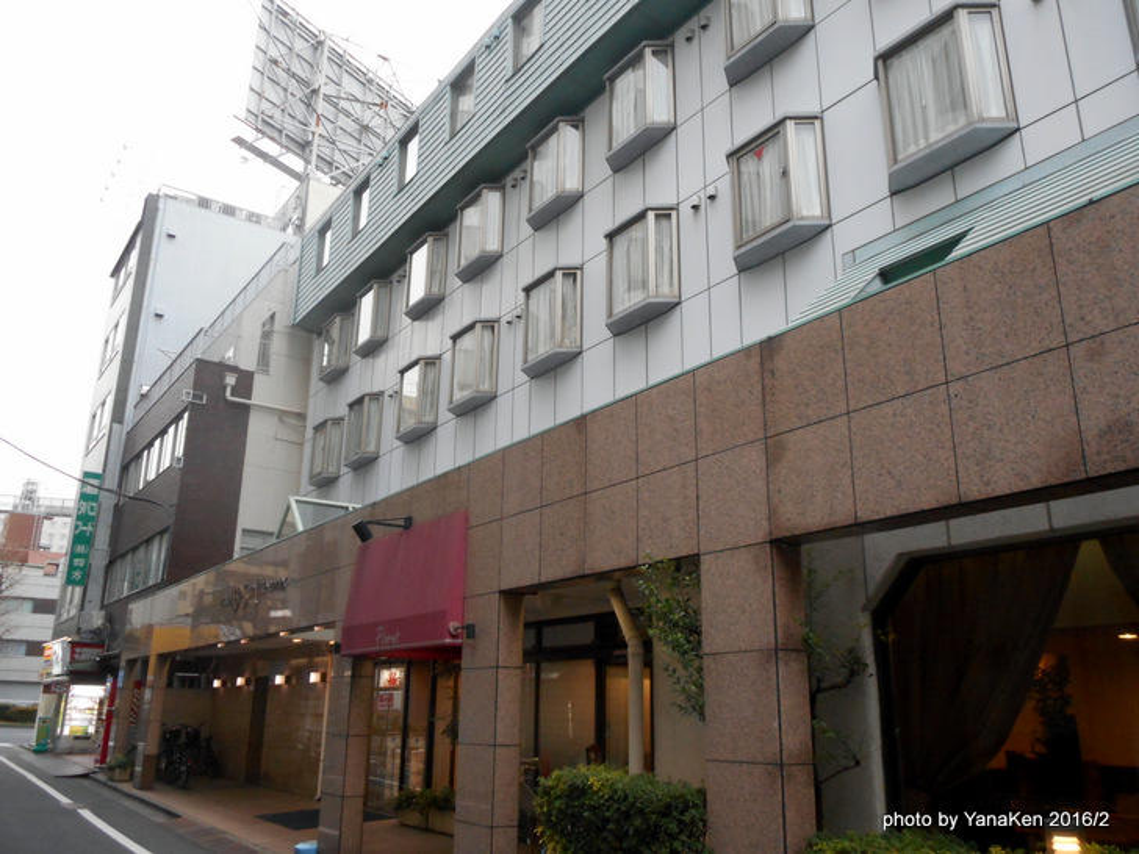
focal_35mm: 29
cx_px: 570
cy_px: 427
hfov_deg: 61.7
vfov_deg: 48.2
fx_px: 954
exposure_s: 1/30
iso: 360
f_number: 4
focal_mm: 5.2
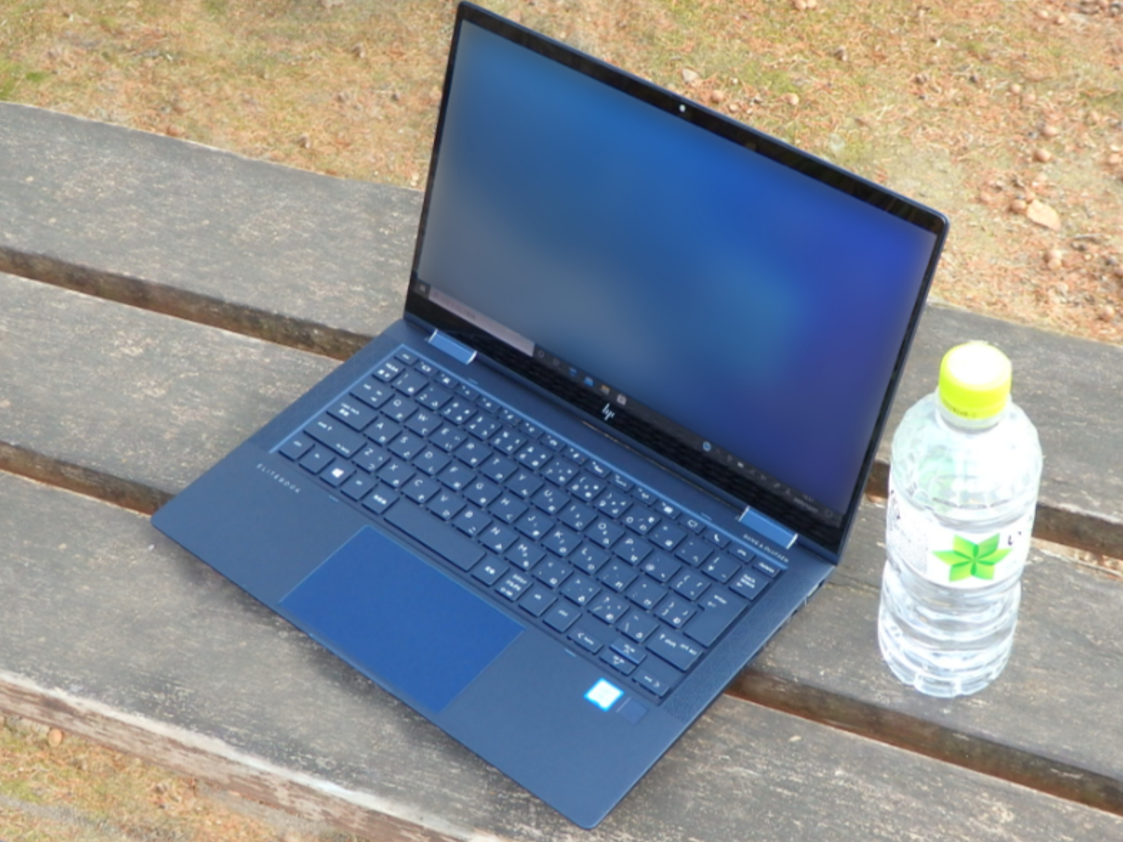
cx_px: 572
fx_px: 1622
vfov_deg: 29.1
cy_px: 421
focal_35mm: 50
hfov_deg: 38.2
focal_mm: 8.9
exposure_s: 1/50
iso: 320
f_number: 4
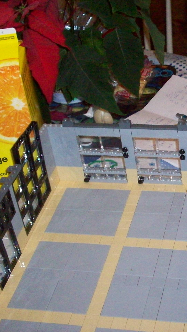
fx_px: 590
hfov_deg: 17.5
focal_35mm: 67
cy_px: 166
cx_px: 193
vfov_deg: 31.4
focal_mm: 7.6
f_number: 3.1
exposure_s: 1/71.9
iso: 400
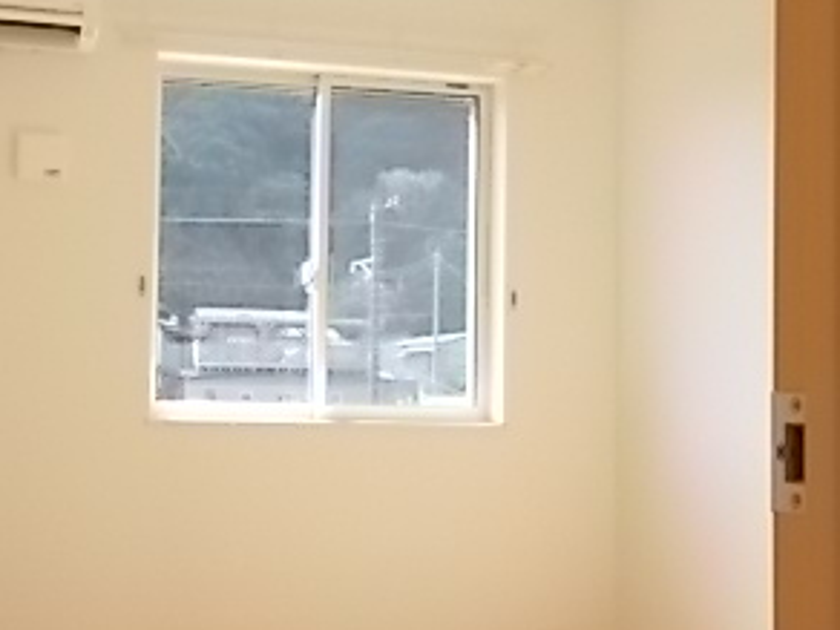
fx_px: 1383
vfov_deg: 25.6
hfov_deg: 33.2
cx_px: 224
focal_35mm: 57
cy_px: 371
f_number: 3.2
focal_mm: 4.6
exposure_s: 1/250
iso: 400
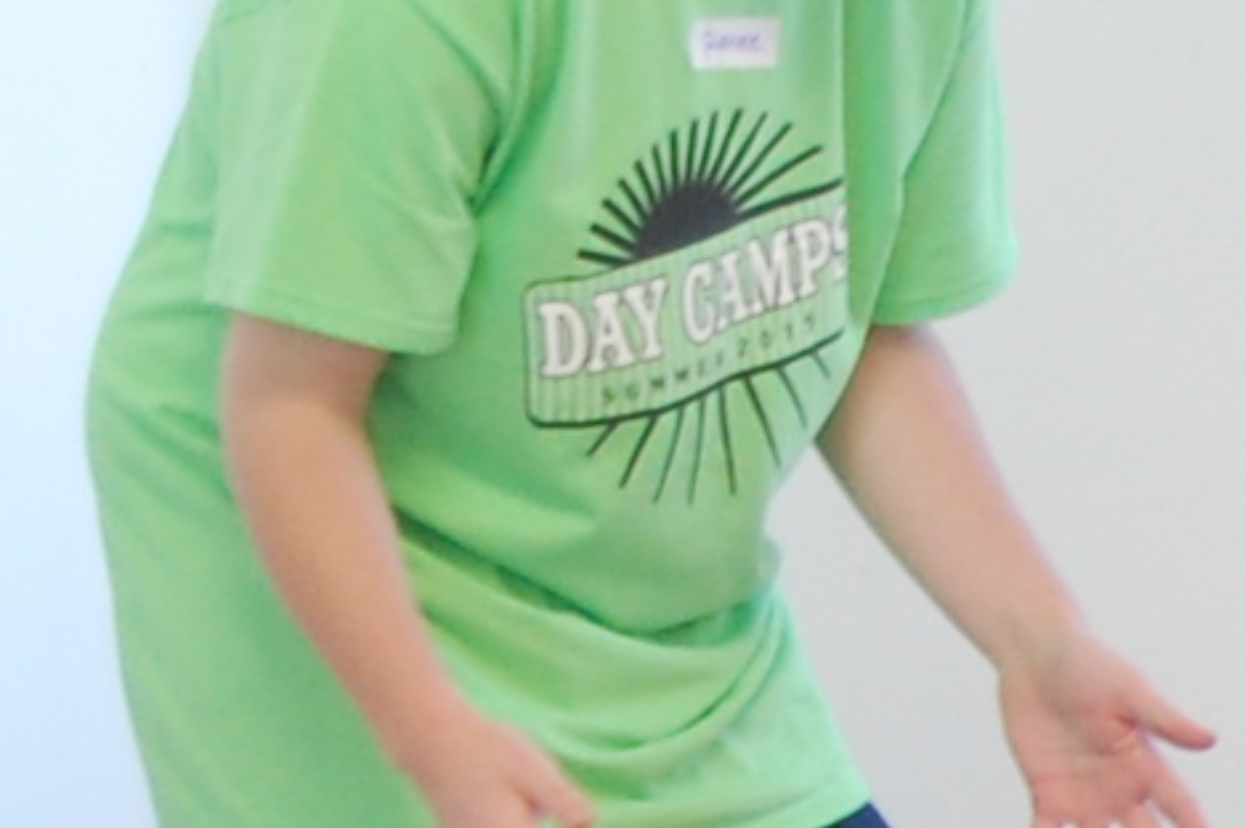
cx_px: 2878
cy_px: 1969
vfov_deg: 3.5
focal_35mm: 385
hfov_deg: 5.2
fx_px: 13305
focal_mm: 40
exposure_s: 1/30
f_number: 5
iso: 560
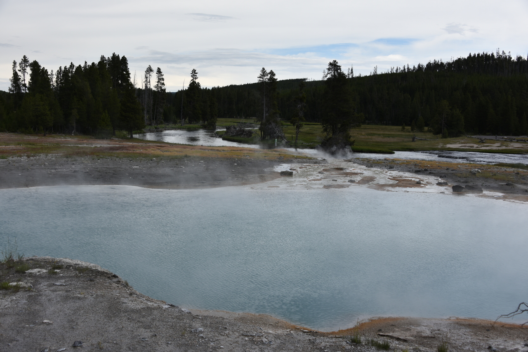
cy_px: 176
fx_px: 616
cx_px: 264
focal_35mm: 42
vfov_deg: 31.9
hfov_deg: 46.4
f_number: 8
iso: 100
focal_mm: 42
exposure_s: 1/250
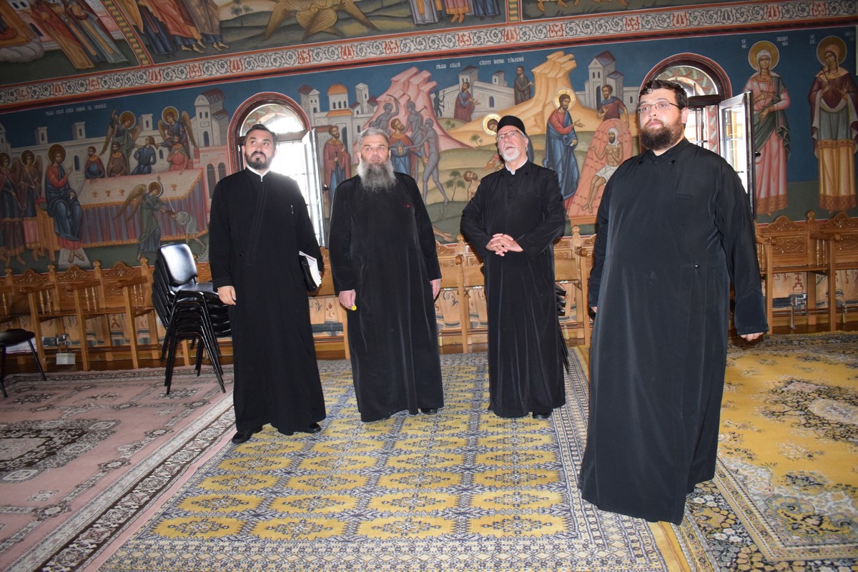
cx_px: 429
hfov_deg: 67.4
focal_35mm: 27
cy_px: 286
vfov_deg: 47.9
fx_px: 643
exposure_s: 1/60
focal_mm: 18
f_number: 3.5
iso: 2800
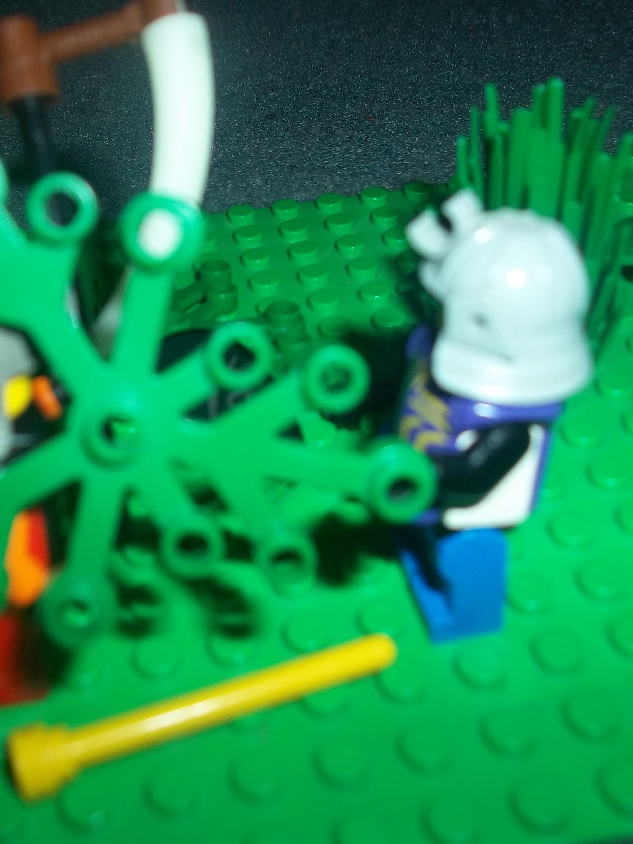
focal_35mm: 43
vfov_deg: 43.8
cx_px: 207
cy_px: 420
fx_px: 1048
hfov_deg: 33.3
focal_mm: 5.7
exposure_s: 1/60
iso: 80
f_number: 2.9
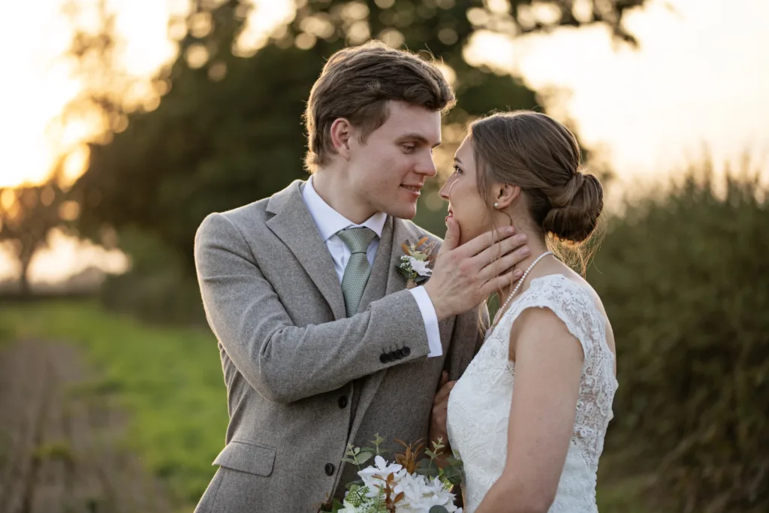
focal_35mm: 105
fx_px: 2243
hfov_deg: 19.5
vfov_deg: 13.0
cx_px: 384
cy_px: 256
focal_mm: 105
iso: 320
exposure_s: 1/400
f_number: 3.5
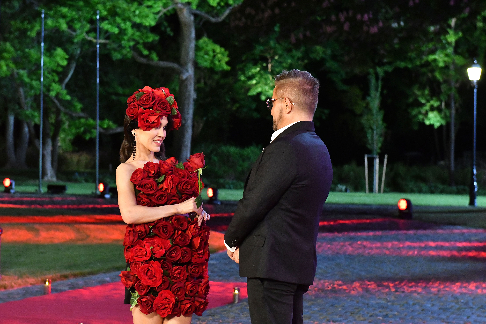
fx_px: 1417
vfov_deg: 13.0
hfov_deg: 19.5
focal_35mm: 105
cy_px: 162
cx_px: 243
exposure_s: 1/125
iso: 5000
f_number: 4.5
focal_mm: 70
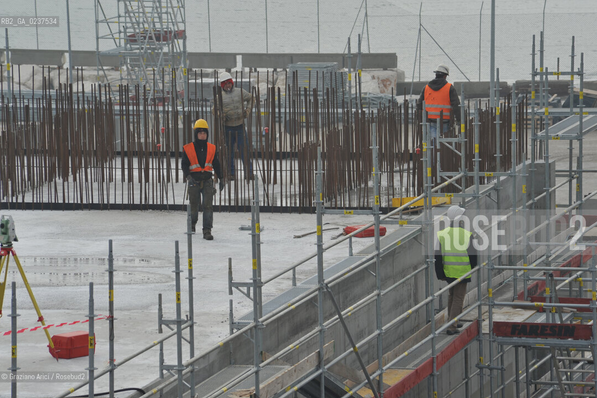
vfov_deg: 5.7
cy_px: 199
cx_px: 299
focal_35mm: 241
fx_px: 3996
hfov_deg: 8.5
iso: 200
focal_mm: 240
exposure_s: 1/250
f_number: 10
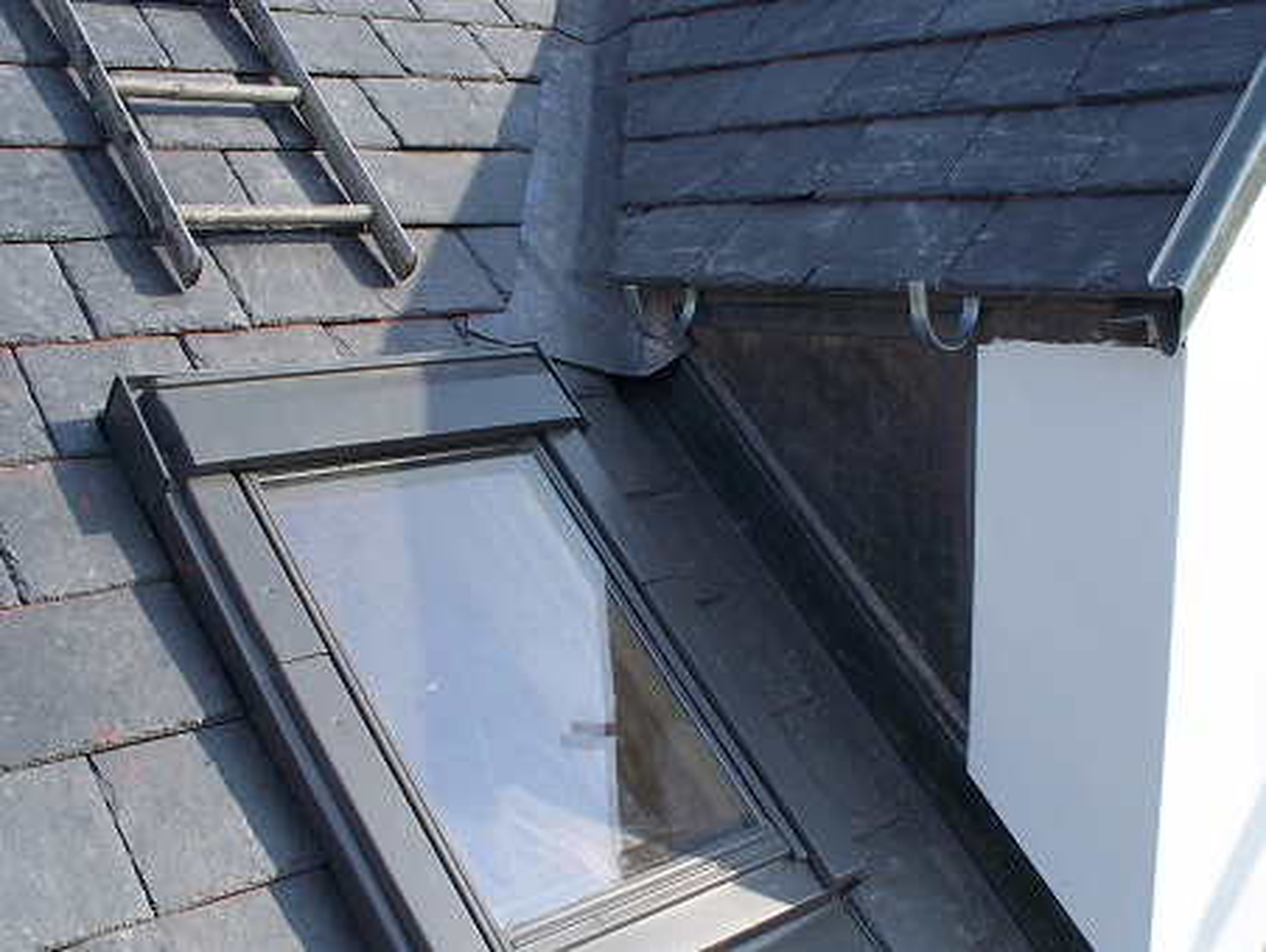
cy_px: 476
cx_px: 633
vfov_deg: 39.7
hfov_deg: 51.3
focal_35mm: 36
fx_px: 1318
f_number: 5
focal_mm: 7.54
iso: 80
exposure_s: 1/250
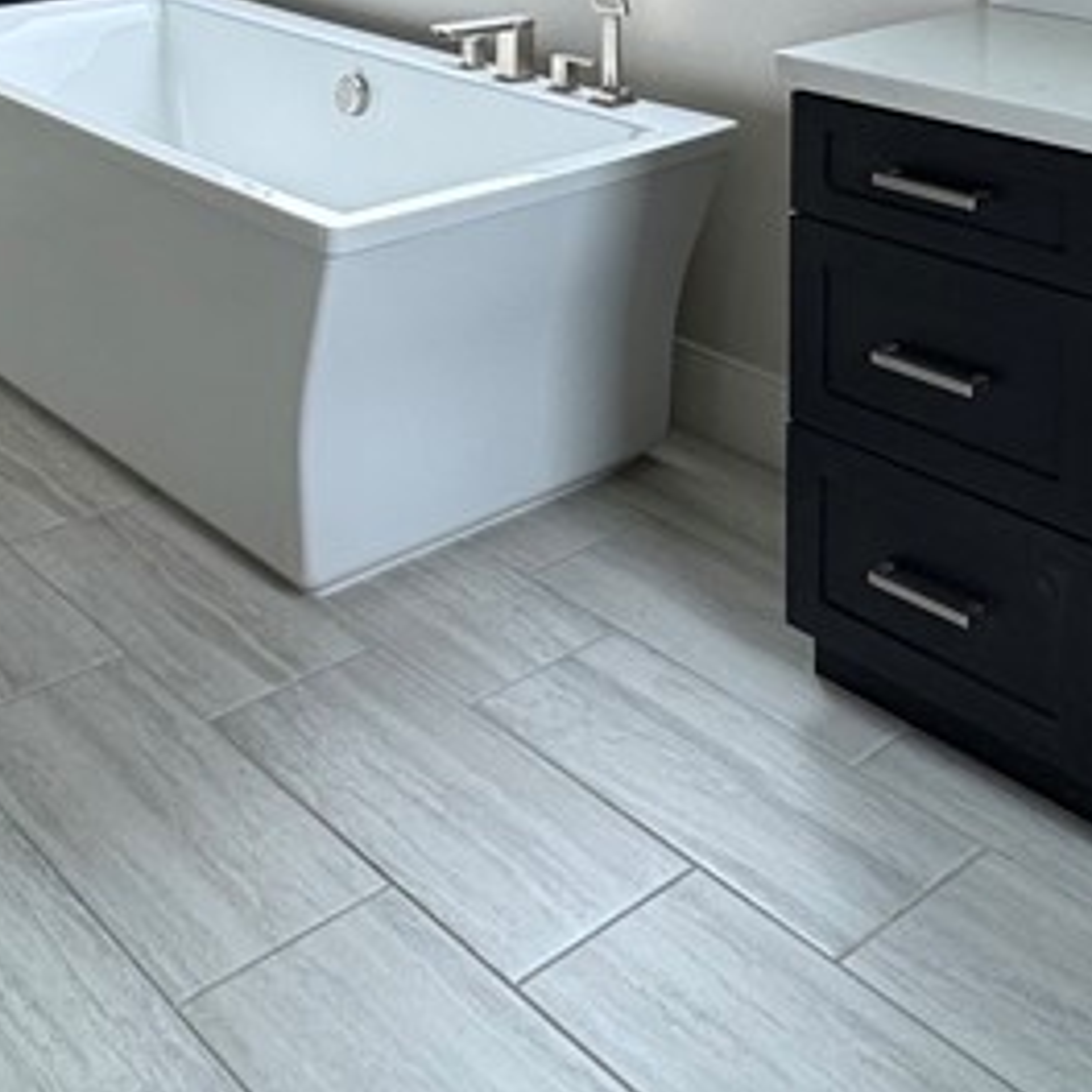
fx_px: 1713
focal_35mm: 48
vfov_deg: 30.1
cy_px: -223
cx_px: 331
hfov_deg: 34.9
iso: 50
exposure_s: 1/99
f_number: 2.2
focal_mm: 2.22
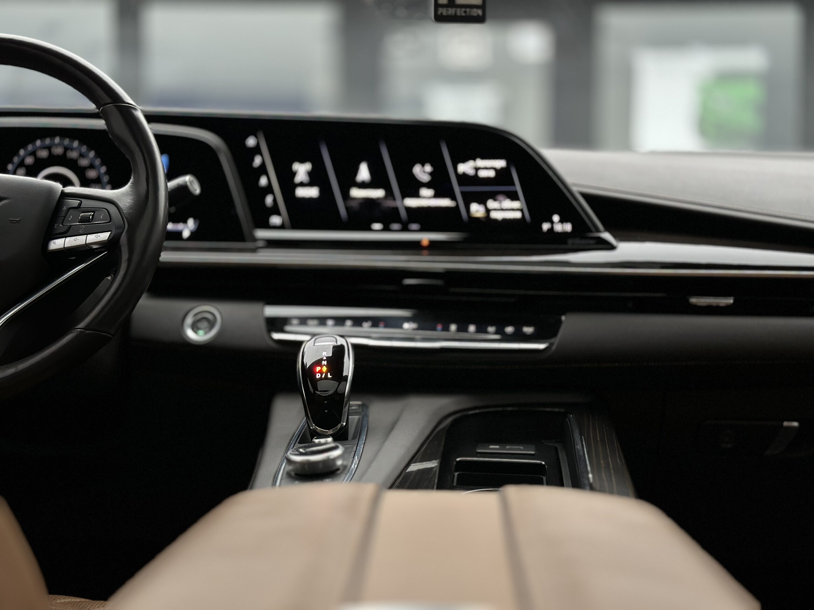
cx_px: 407
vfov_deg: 30.3
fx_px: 1129
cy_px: 305
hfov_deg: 39.7
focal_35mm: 48
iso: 200
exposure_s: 1/60
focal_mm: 6.86
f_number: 1.78
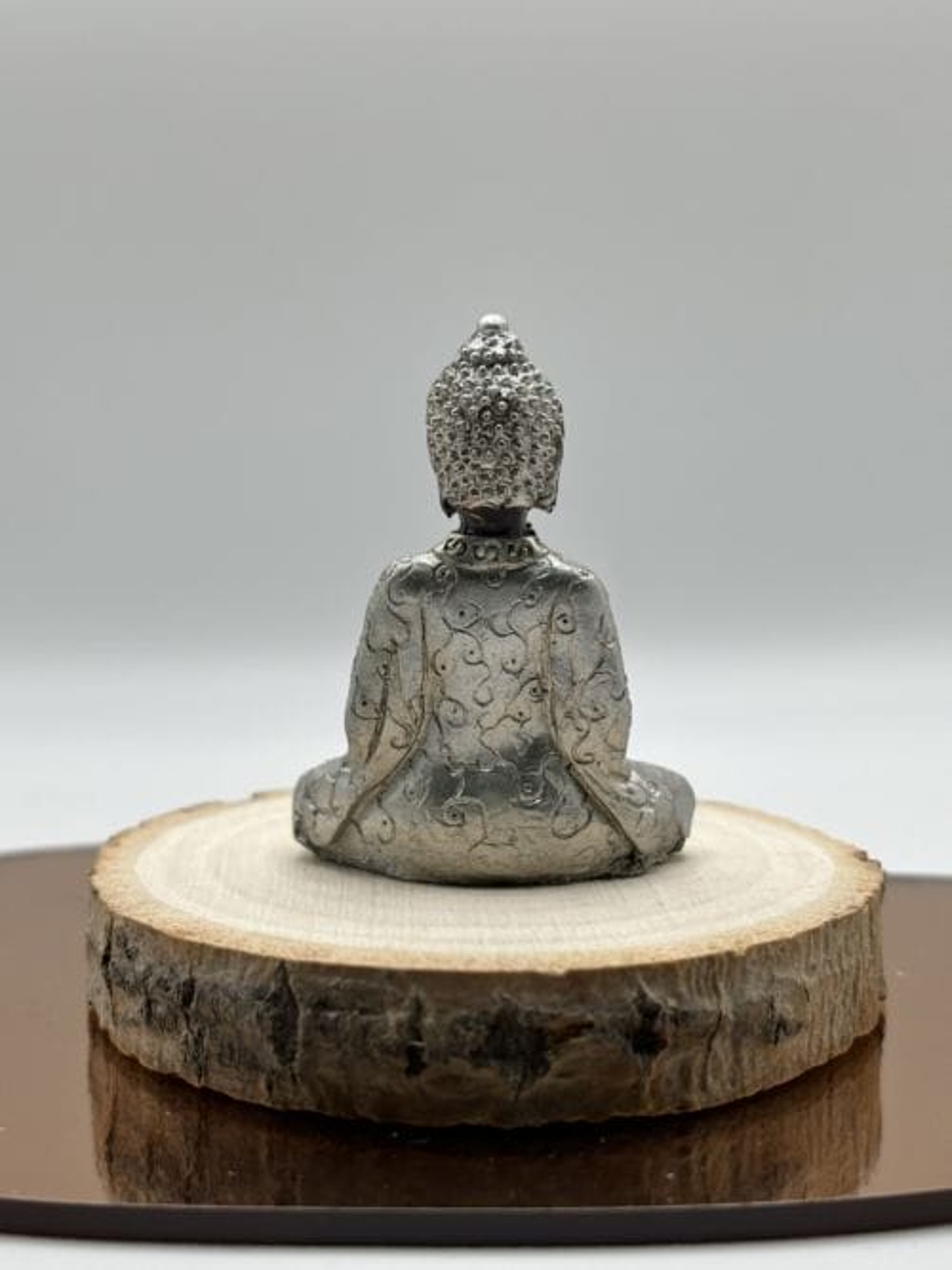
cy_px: 635
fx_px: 1907
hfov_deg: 28.0
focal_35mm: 52
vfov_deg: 36.8
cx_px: 476
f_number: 1.6
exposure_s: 1/373
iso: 32
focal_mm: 5.96
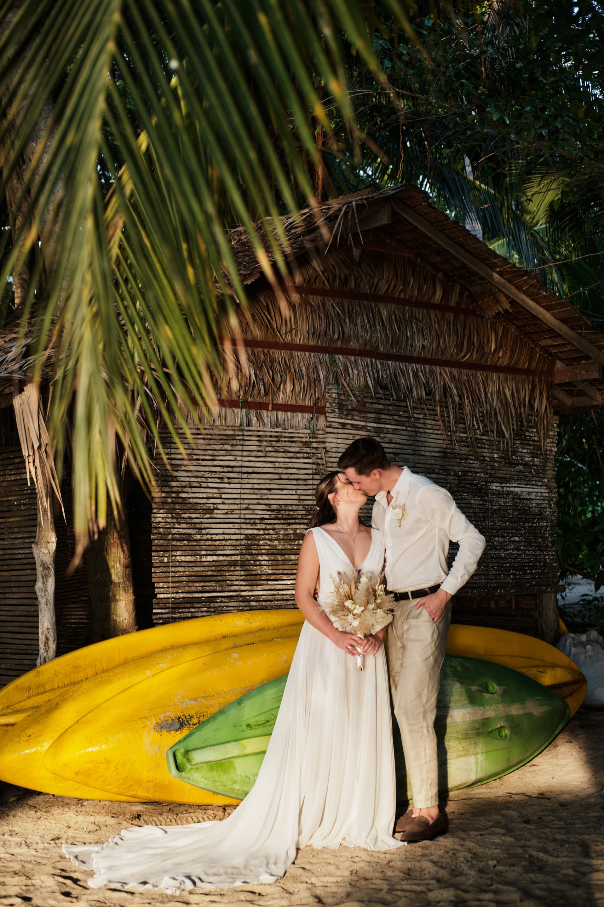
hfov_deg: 25.5
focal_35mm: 53
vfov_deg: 37.5
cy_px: 454
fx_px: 1334
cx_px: 302
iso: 80
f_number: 2.8
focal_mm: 35
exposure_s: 1/250
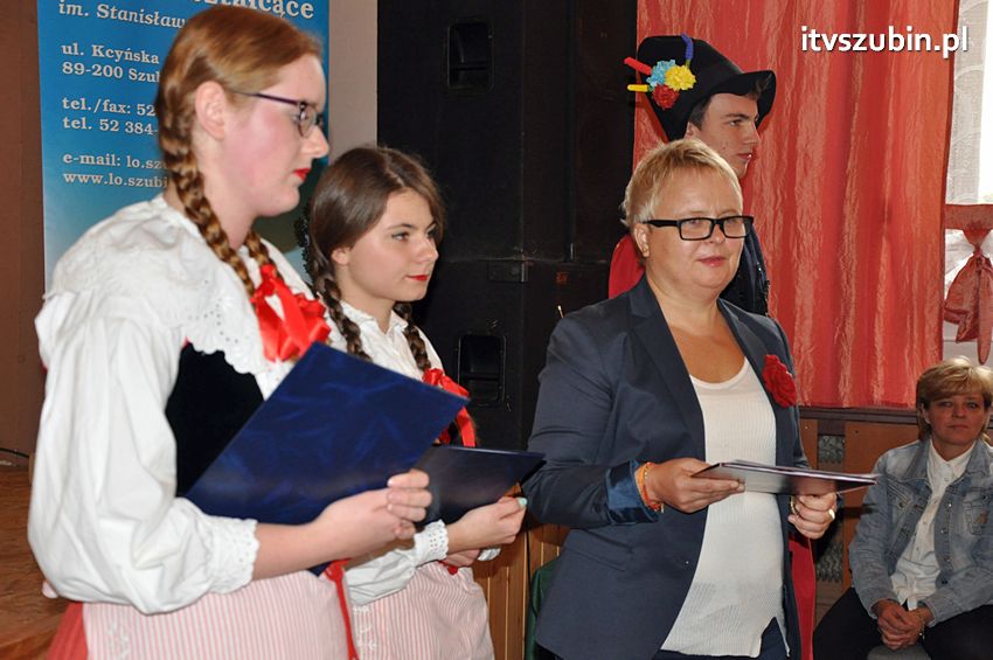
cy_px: 330
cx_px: 496
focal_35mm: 63
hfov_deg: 31.9
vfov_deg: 21.5
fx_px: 1736
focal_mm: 42
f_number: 4.8
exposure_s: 1/60
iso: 1000
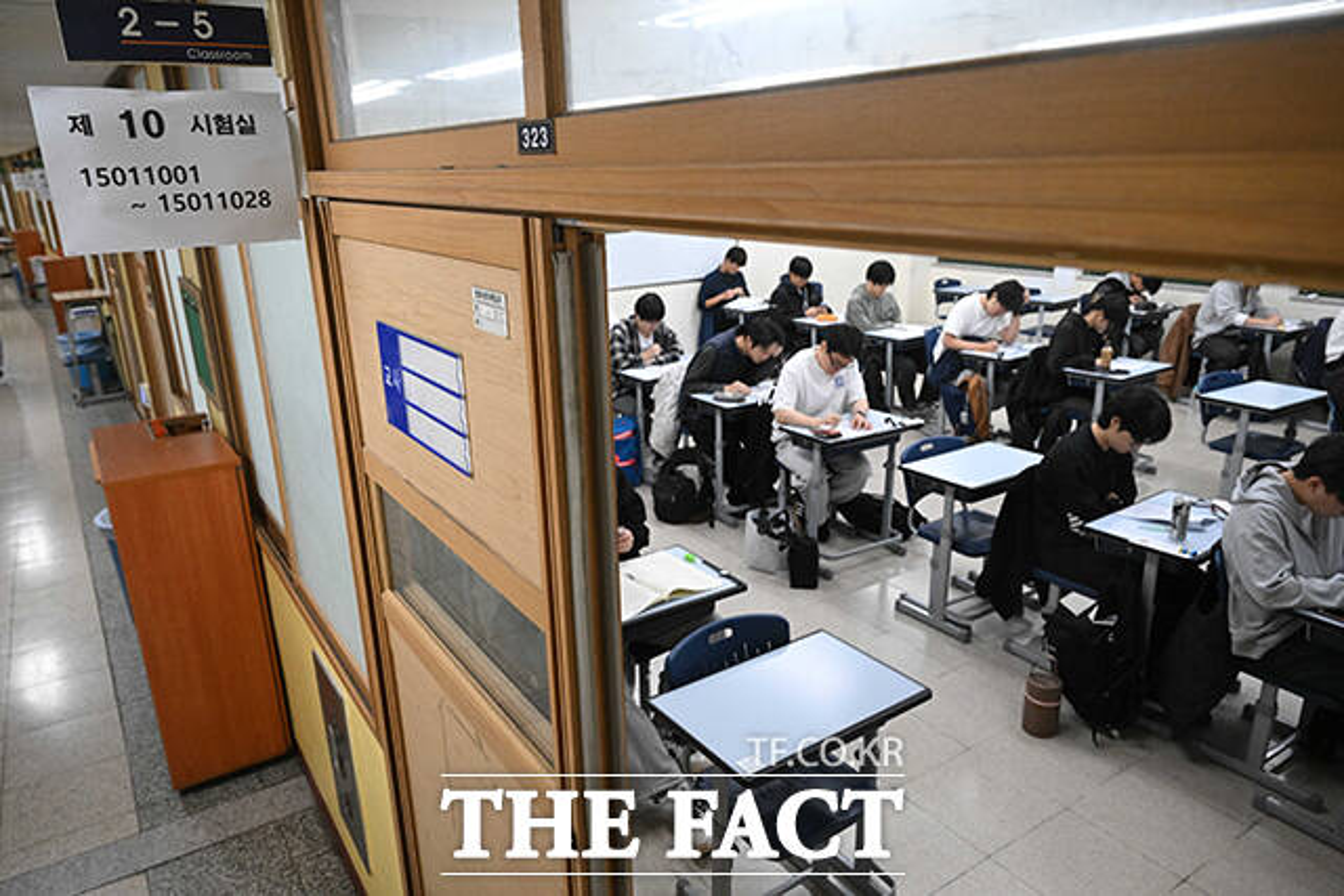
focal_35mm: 24
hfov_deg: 73.7
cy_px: 448
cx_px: 672
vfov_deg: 53.2
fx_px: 896
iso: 6400
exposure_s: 1/500
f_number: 5
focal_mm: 24
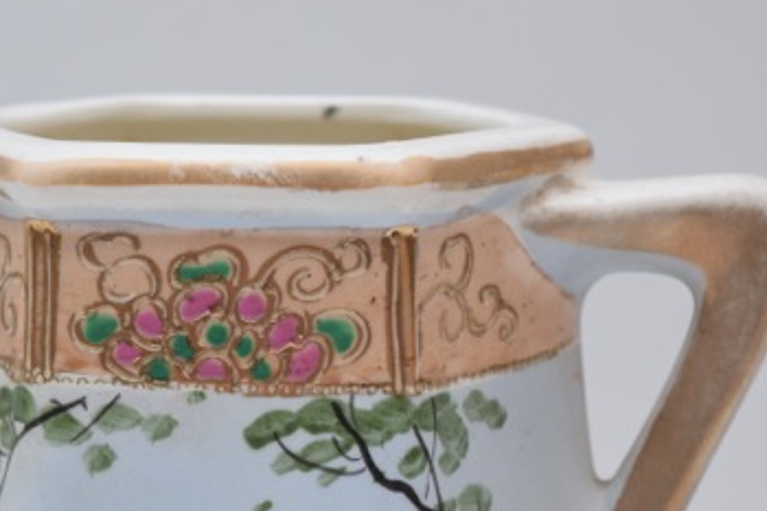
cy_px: 339
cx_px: 221
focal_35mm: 151
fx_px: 3214
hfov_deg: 13.6
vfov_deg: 9.1
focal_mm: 55
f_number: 5.6
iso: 800
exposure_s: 1/125
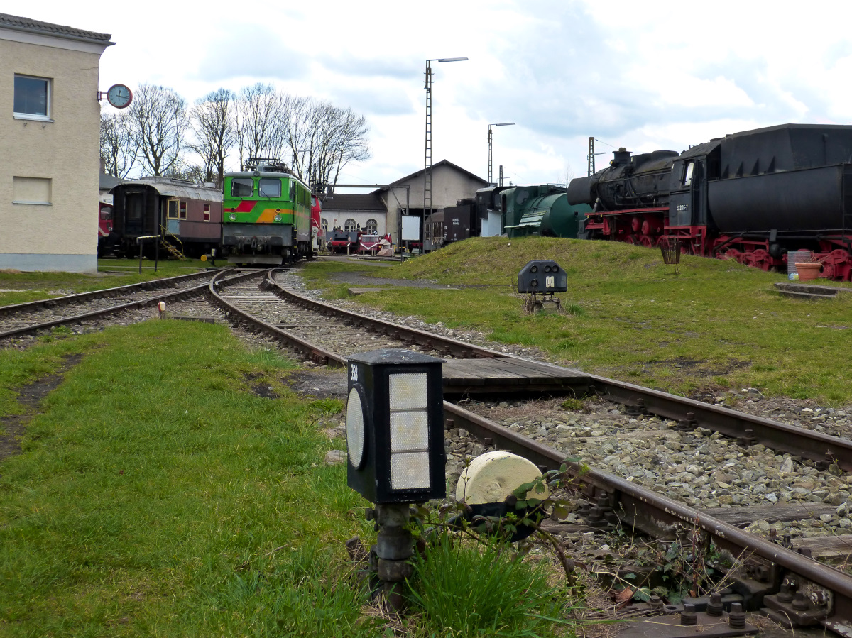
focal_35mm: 44
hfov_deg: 43.0
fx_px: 1083
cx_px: 426
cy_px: 319
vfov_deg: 32.9
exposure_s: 1/400
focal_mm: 7.9
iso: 160
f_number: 4
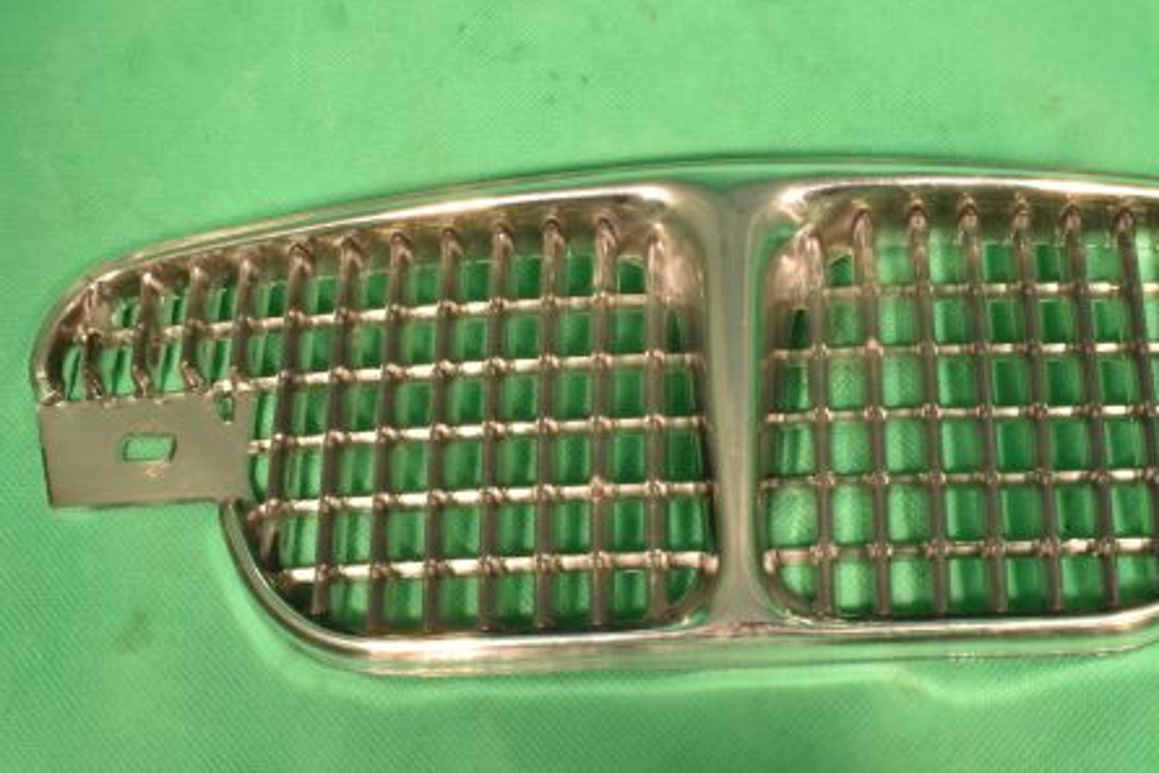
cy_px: 380
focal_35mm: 59
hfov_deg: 33.8
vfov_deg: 23.1
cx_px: 758
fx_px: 1889
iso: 4000
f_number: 29
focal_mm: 29
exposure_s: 1/50
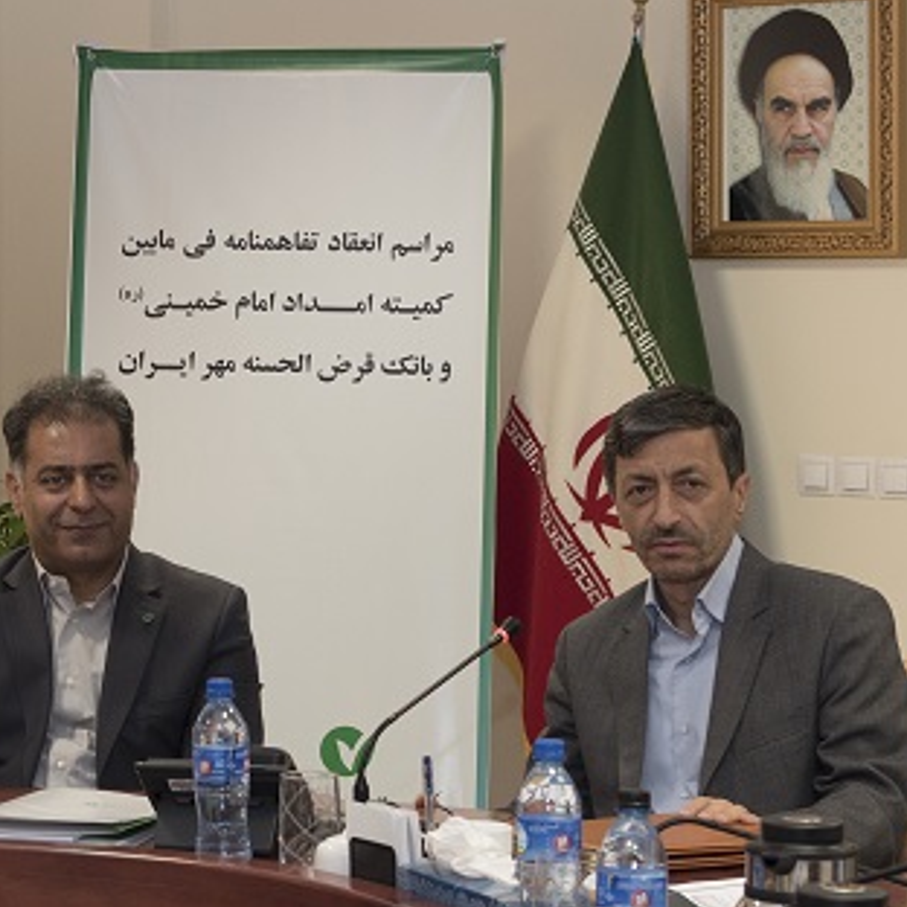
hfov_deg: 27.3
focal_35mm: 61
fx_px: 1808
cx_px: 109
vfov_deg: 28.1
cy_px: 513
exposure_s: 1/80
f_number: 5.6
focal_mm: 38
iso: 450
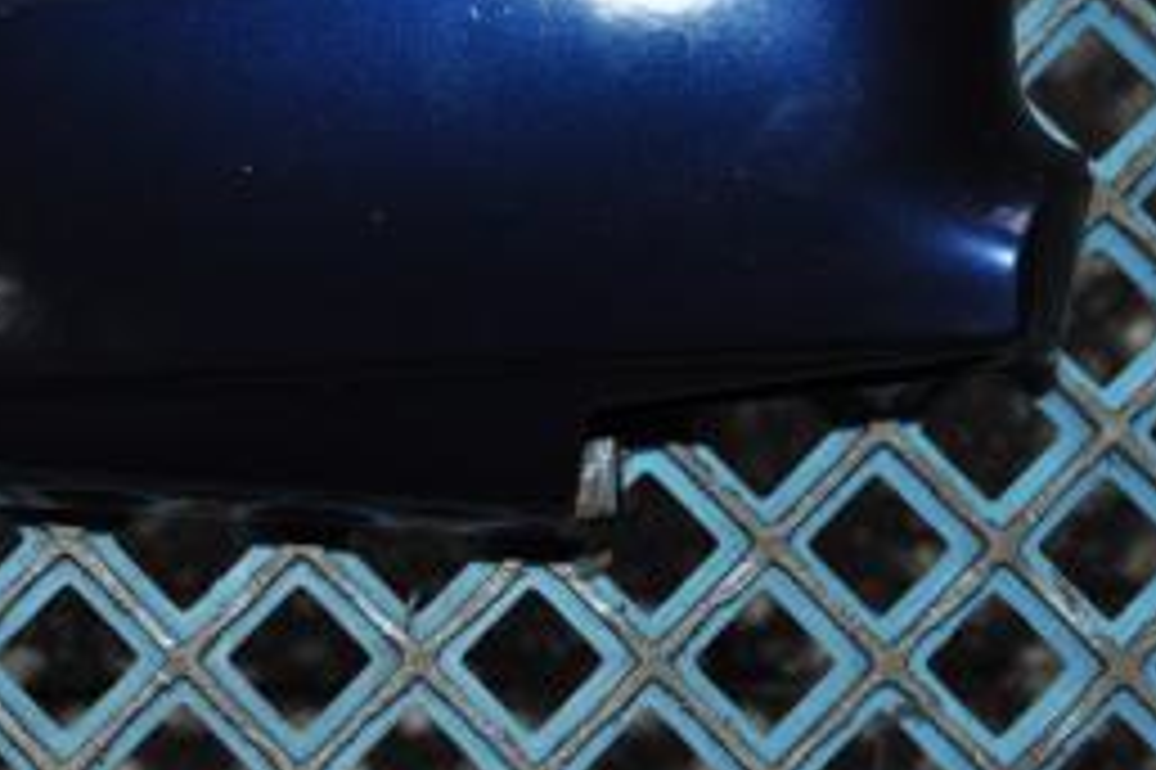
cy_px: 158
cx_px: 369
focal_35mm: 102
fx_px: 3272
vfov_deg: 13.3
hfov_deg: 20.0
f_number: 4.5
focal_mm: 35
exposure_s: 1/60
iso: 800
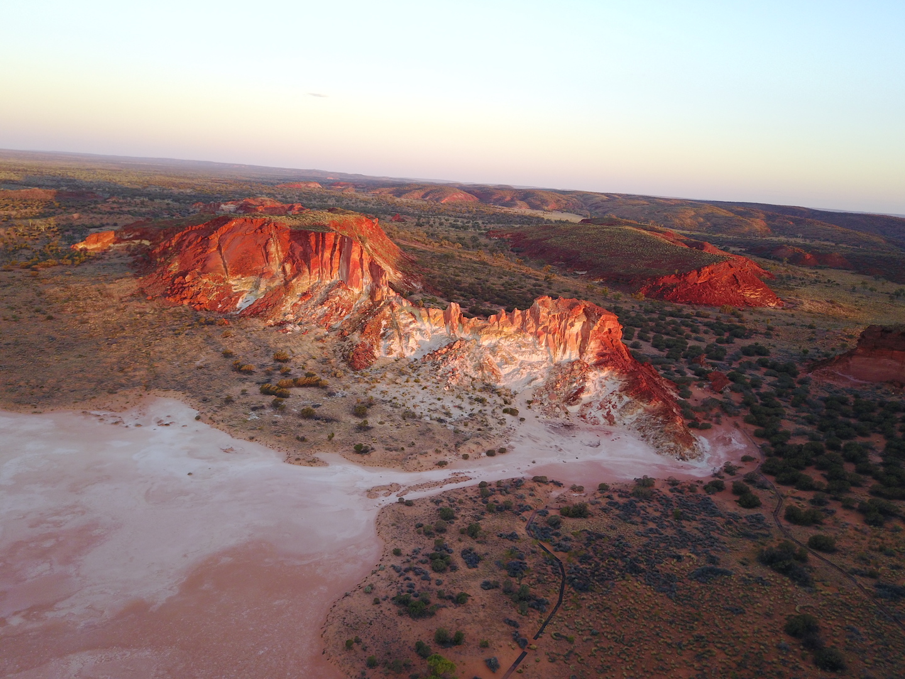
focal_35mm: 26
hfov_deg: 67.3
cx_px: 452
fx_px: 680
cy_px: 340
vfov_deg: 53.1
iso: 116
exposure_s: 1/100
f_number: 2.2
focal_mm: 4.7
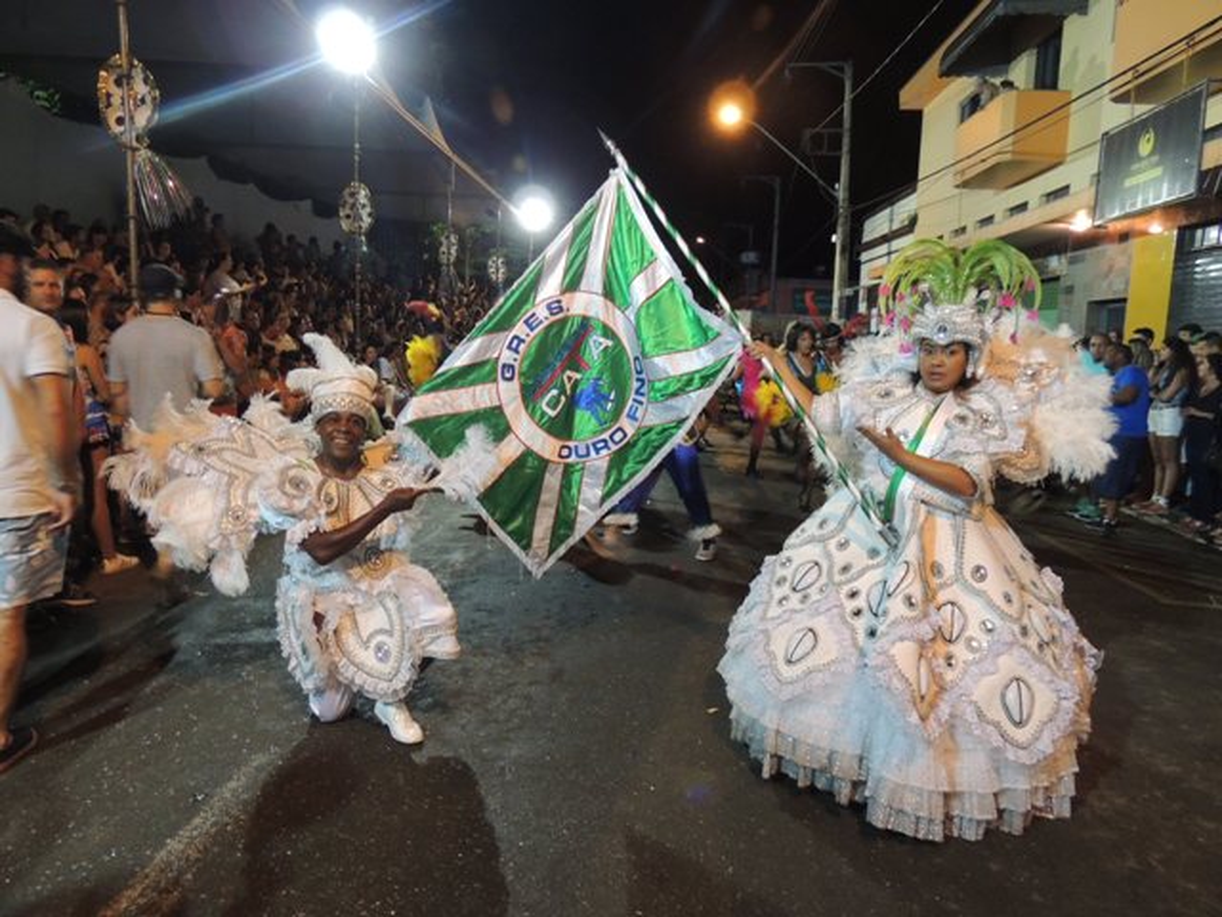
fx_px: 847
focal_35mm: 24
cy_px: 458
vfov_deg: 56.8
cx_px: 611
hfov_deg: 71.6
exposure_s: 1/15
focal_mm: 4.3
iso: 400
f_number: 3
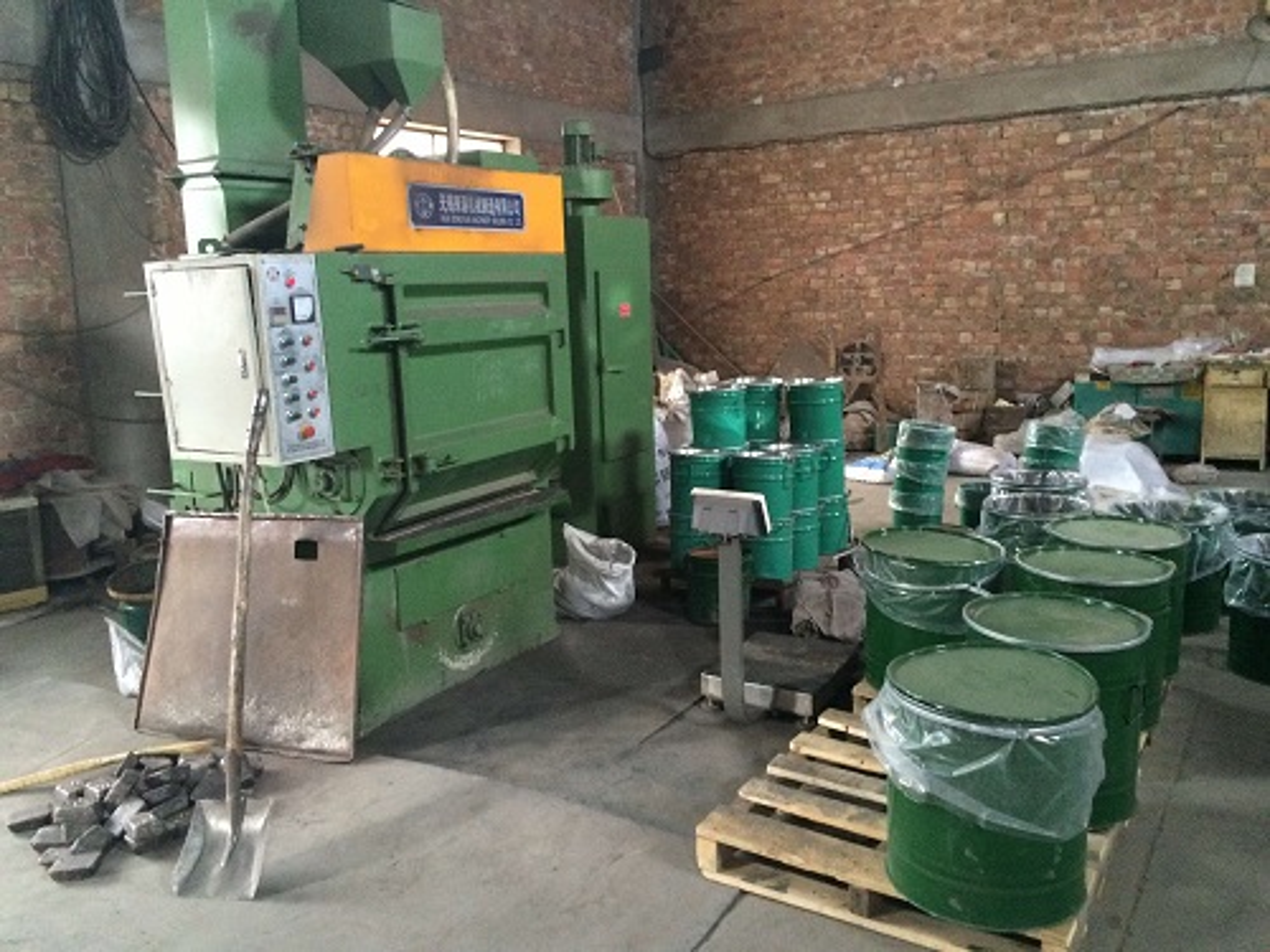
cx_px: 635
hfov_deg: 61.7
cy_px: 476
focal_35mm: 29
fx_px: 1064
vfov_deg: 48.2
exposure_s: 1/30
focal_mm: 4.15
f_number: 2.2
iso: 250
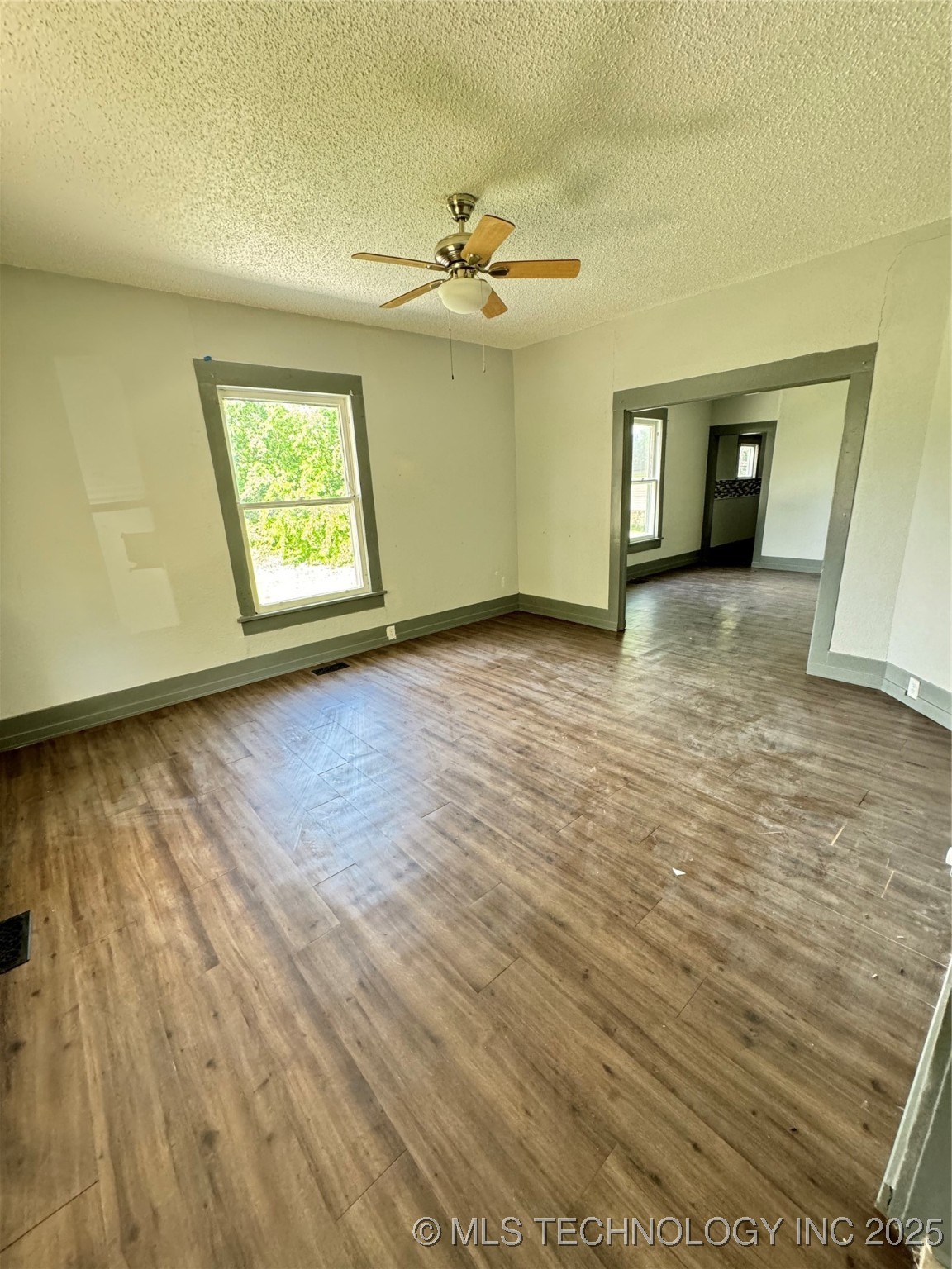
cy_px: 634
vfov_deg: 102.1
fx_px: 513
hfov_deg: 85.7
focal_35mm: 14
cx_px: 476
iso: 320
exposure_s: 1/99
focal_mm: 2.22
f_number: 2.2
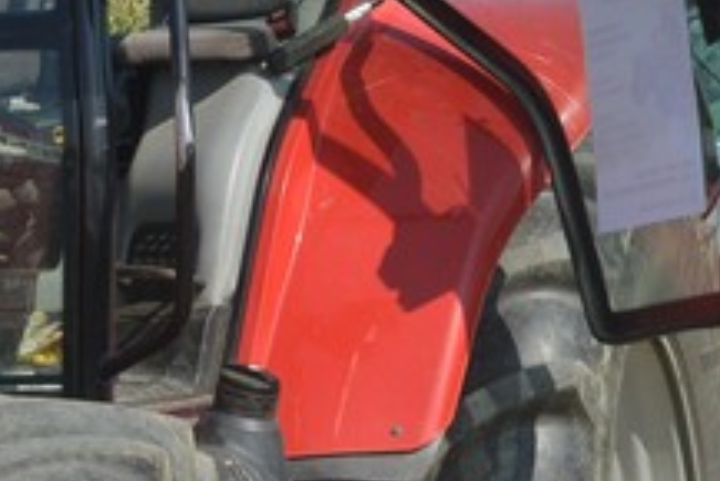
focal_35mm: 208
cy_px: -2
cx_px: 100
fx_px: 4163
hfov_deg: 9.8
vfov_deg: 6.6
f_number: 13
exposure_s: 1/640
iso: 640
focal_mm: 55
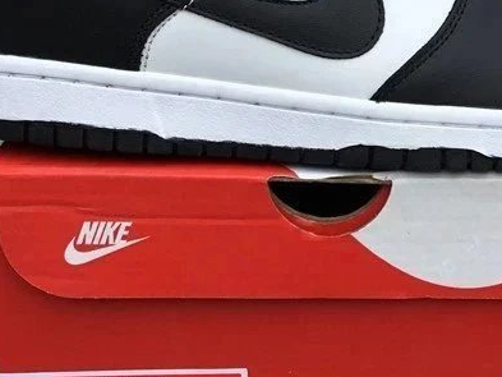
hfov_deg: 27.3
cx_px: 322
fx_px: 1030
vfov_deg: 20.6
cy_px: 112
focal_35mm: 71
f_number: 2.4
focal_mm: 3.3
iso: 25
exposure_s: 1/791
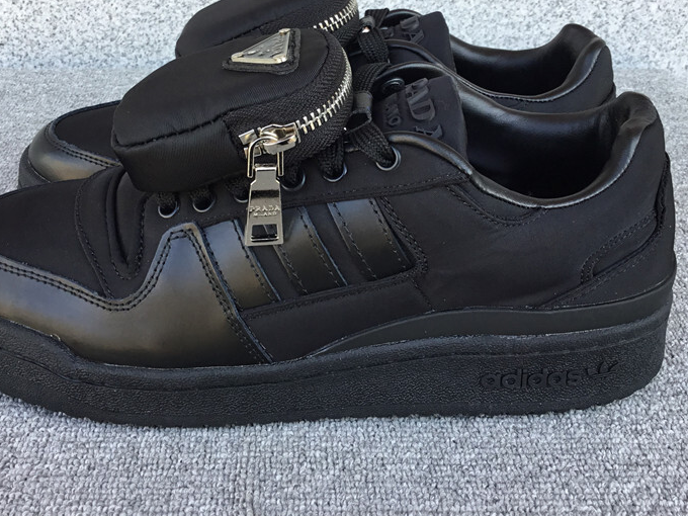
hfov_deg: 45.8
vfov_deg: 34.8
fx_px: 815
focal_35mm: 41
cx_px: 336
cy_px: 177
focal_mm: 3.3
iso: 40
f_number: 2.4
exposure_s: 1/100
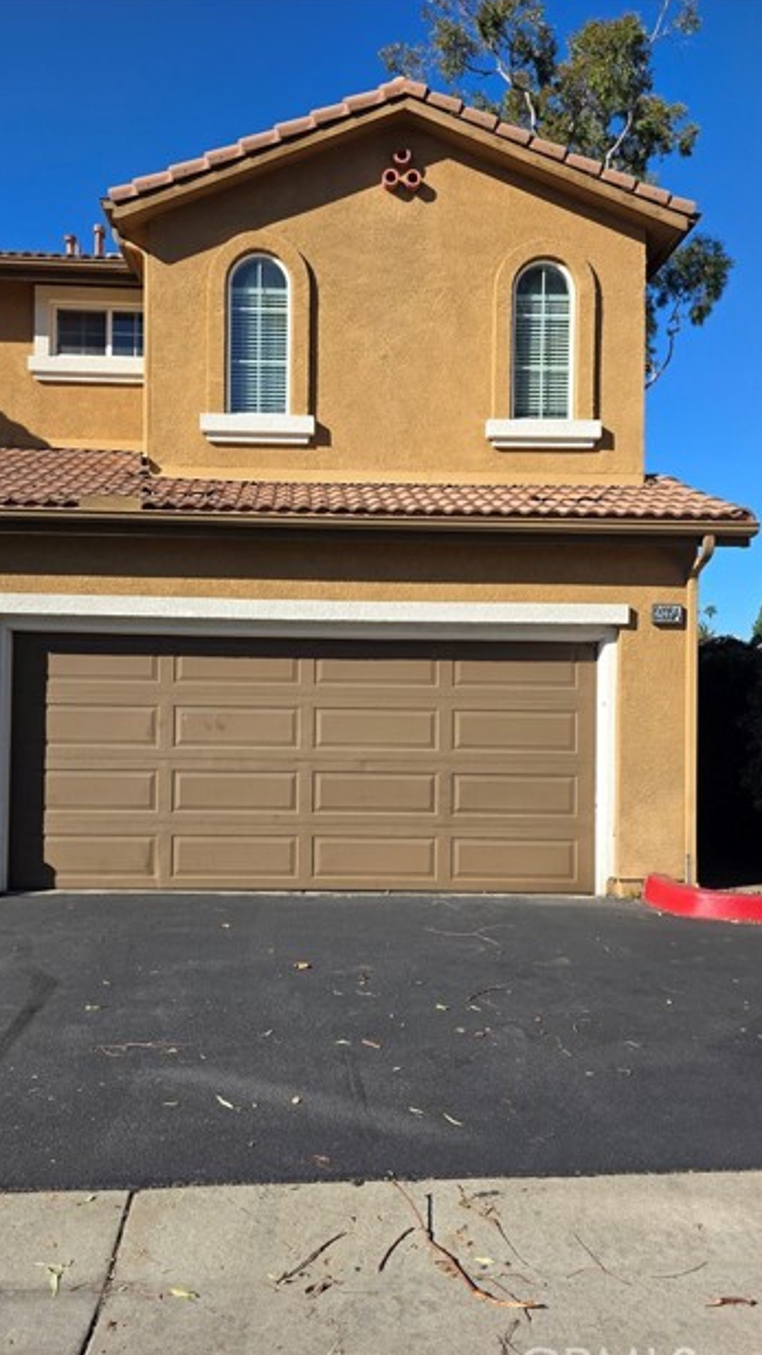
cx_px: 323
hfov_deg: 44.2
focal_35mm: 26
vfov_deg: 71.9
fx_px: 934
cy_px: 696
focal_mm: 6.3
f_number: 1.7
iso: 80
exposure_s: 1/4650
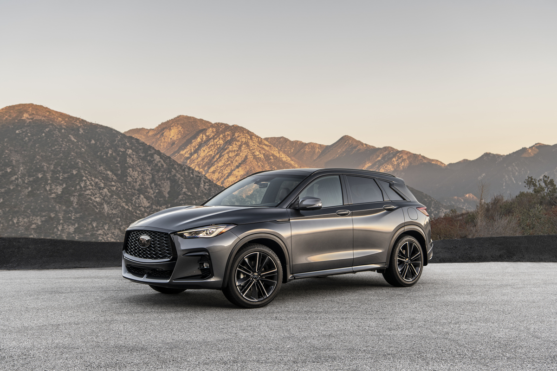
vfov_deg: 28.1
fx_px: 743
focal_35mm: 48
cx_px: 278
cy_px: 186
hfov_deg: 41.1
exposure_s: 1/15
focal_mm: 48
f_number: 5
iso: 64
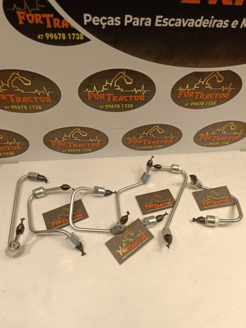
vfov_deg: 71.6
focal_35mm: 24
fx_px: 227
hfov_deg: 56.8
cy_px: 164
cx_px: 123
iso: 90
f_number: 1.65
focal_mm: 6.14
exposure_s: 1/120
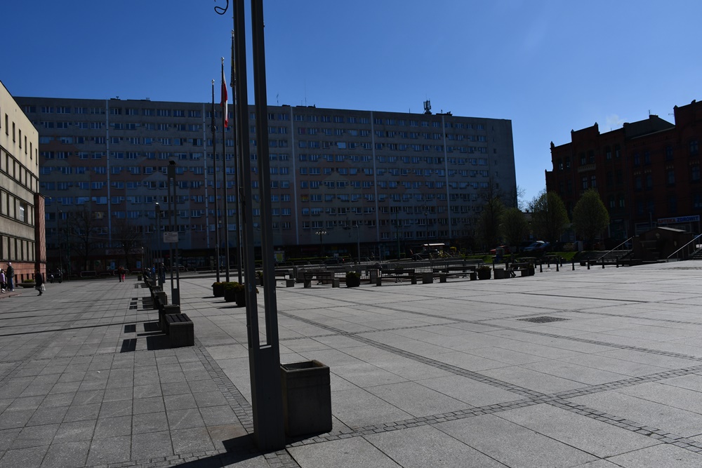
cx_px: 351
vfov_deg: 47.9
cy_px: 234
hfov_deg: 67.4
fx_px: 527
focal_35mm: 27
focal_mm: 18
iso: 100
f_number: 10
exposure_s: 1/400
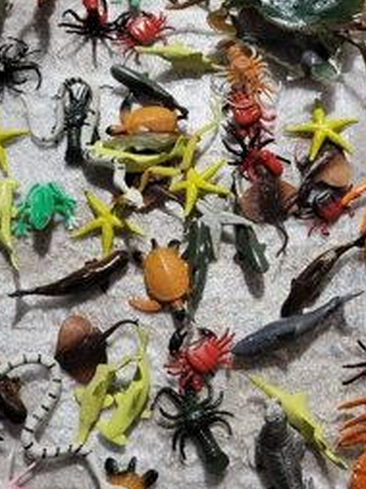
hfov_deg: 35.1
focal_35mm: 41
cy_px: 225
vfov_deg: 45.8
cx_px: 185
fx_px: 579
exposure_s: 1/50.3
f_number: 1.8
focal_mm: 5.4
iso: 640
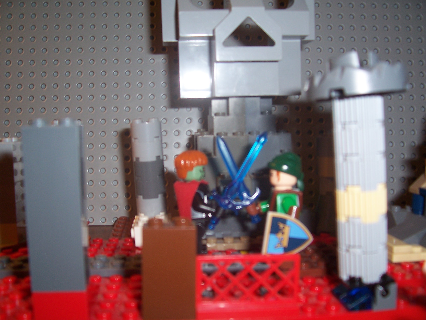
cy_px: 160
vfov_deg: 41.8
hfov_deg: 54.0
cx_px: 213
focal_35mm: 34
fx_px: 418
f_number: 2.7
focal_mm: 5.6
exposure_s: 1/60
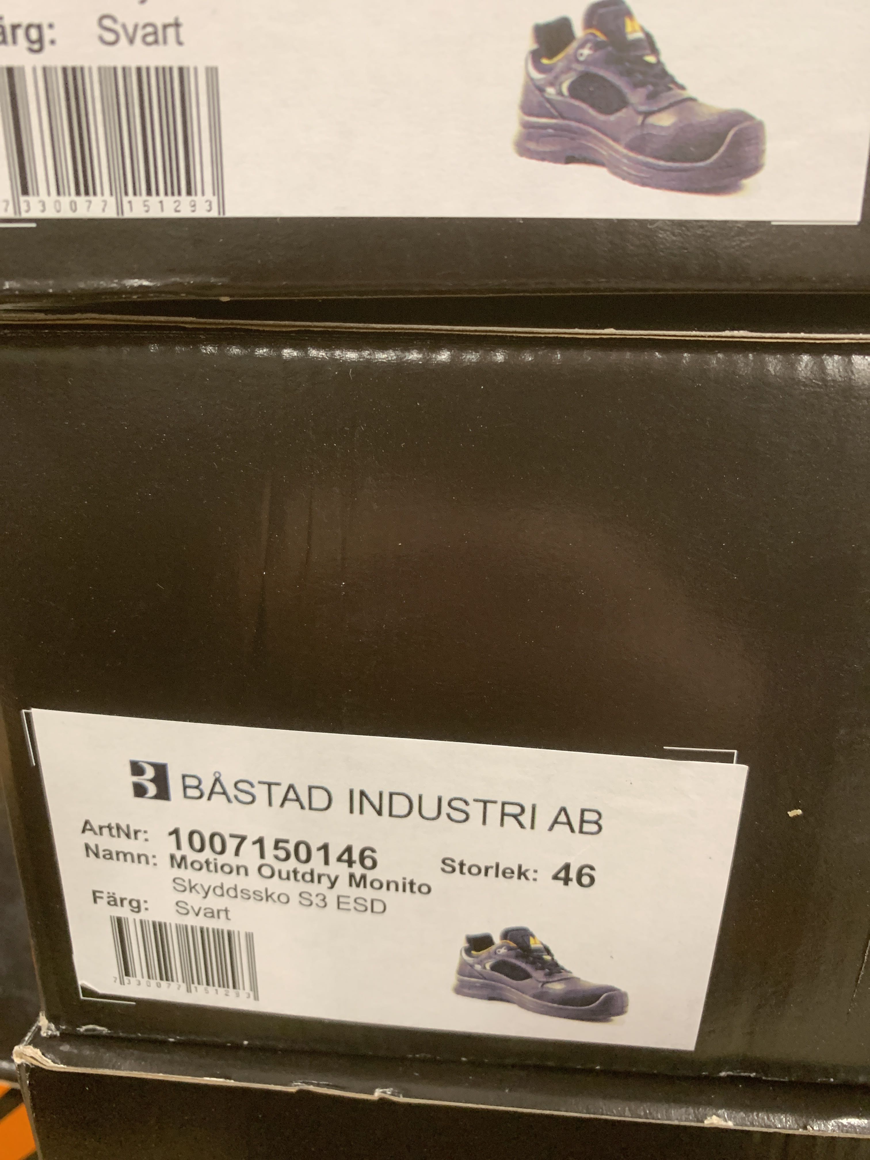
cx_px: 435
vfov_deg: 67.3
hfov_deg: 53.1
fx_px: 871
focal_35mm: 26
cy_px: 580
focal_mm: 4.25
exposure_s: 1/60
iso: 200
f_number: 1.8
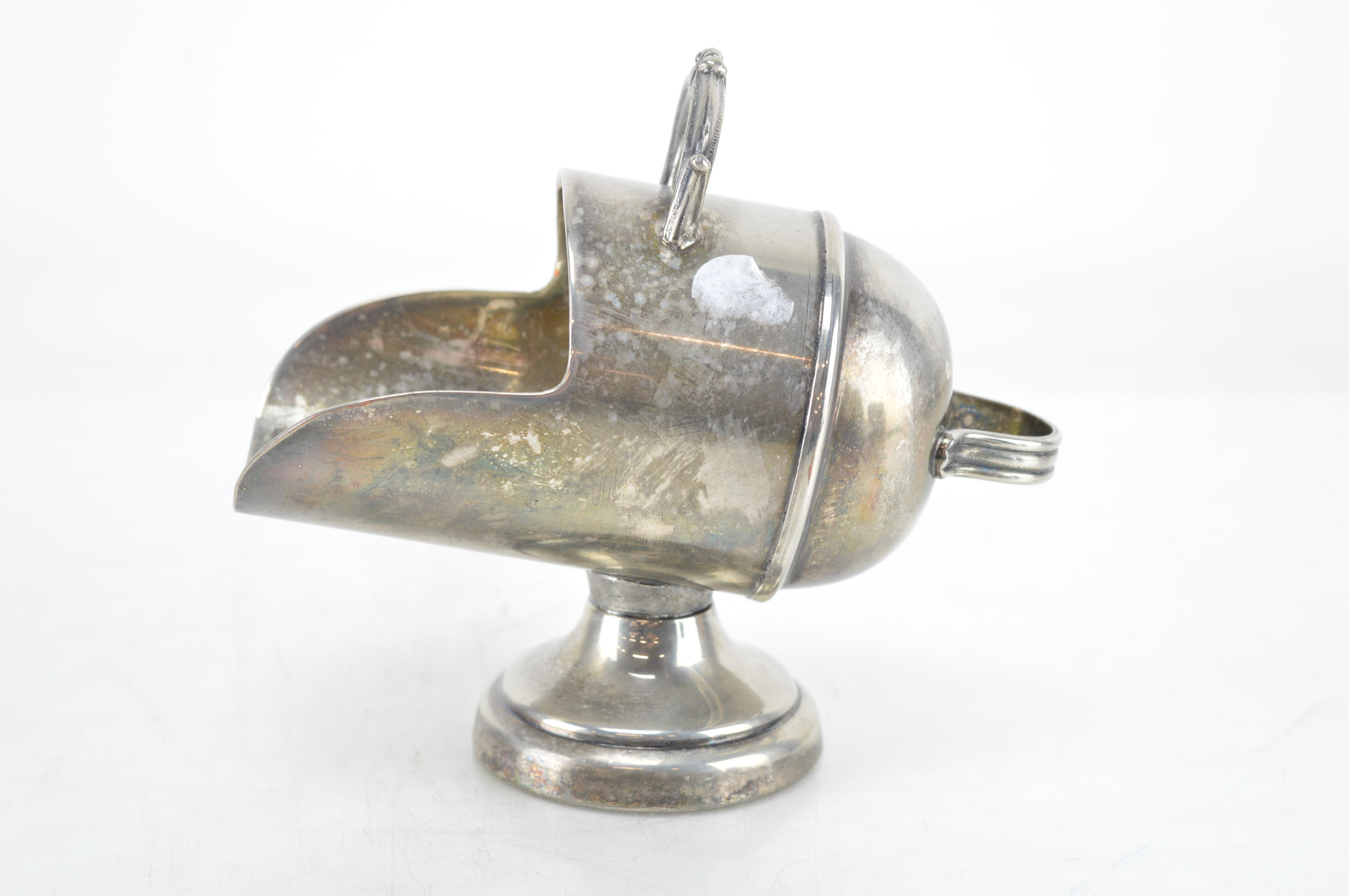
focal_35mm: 75
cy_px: 448
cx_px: 674
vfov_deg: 18.1
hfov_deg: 27.0
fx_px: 2808
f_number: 6.3
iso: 800
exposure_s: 1/60
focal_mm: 50
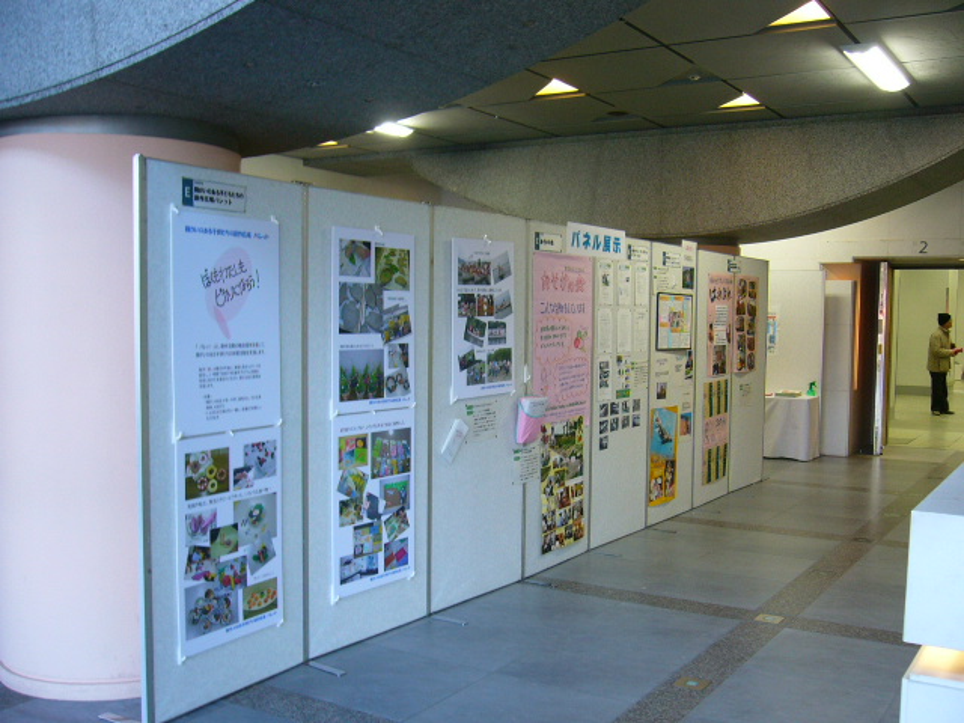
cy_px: 362
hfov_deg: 52.6
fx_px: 975
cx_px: 482
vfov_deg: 40.7
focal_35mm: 35
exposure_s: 1/20
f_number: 2.8
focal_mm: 5.8
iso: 100
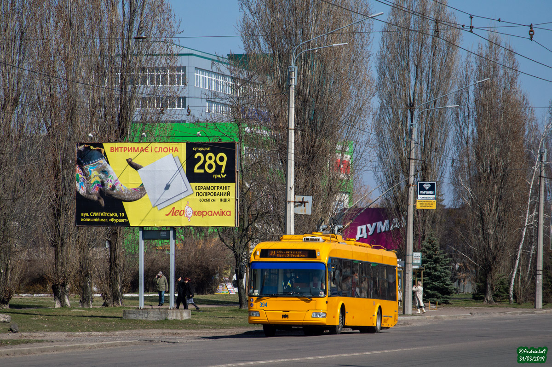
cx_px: 276
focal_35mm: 158
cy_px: 184
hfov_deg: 13.1
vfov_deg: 8.7
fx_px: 2413
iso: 100
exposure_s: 1/1250
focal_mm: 105
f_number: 7.1
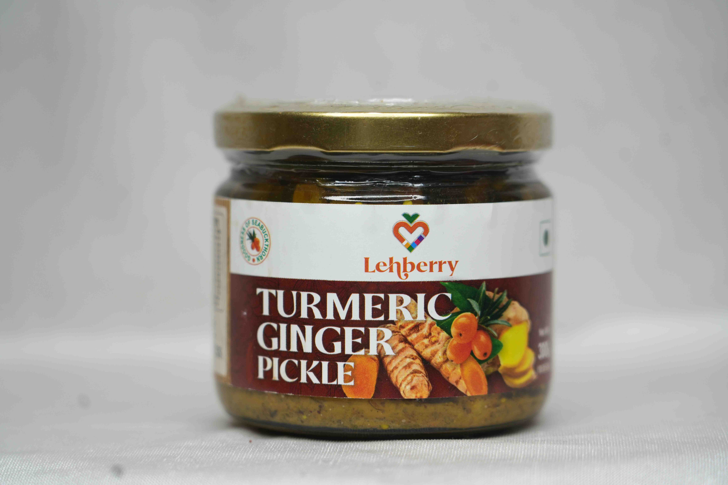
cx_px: 364
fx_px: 2123
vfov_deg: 13.0
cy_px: 242
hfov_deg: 19.5
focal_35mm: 105
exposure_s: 1/80
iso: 200
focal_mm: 105
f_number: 4
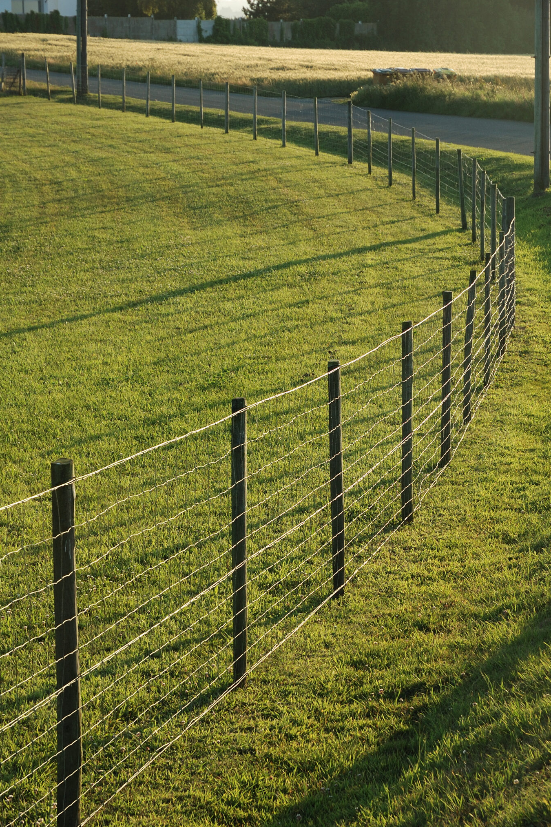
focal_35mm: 106
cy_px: 413
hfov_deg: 12.9
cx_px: 275
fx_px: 2434
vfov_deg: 19.3
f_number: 9
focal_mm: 70
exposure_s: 1/125
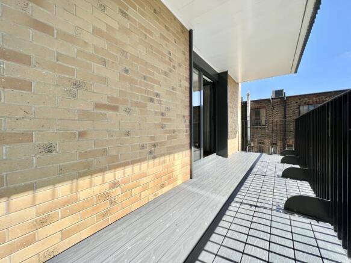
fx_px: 132
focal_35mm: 13
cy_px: 132
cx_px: 176
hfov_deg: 106.2
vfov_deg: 89.9
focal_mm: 1.57
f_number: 1.8
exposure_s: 1/727
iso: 32
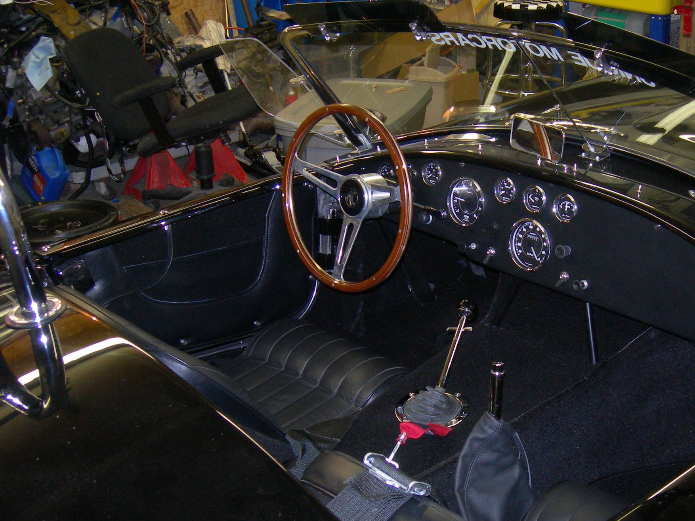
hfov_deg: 36.6
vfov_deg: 28.0
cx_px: 439
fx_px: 1044
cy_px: 315
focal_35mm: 52
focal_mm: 7.8
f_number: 2.8
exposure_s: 1/60.1
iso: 200
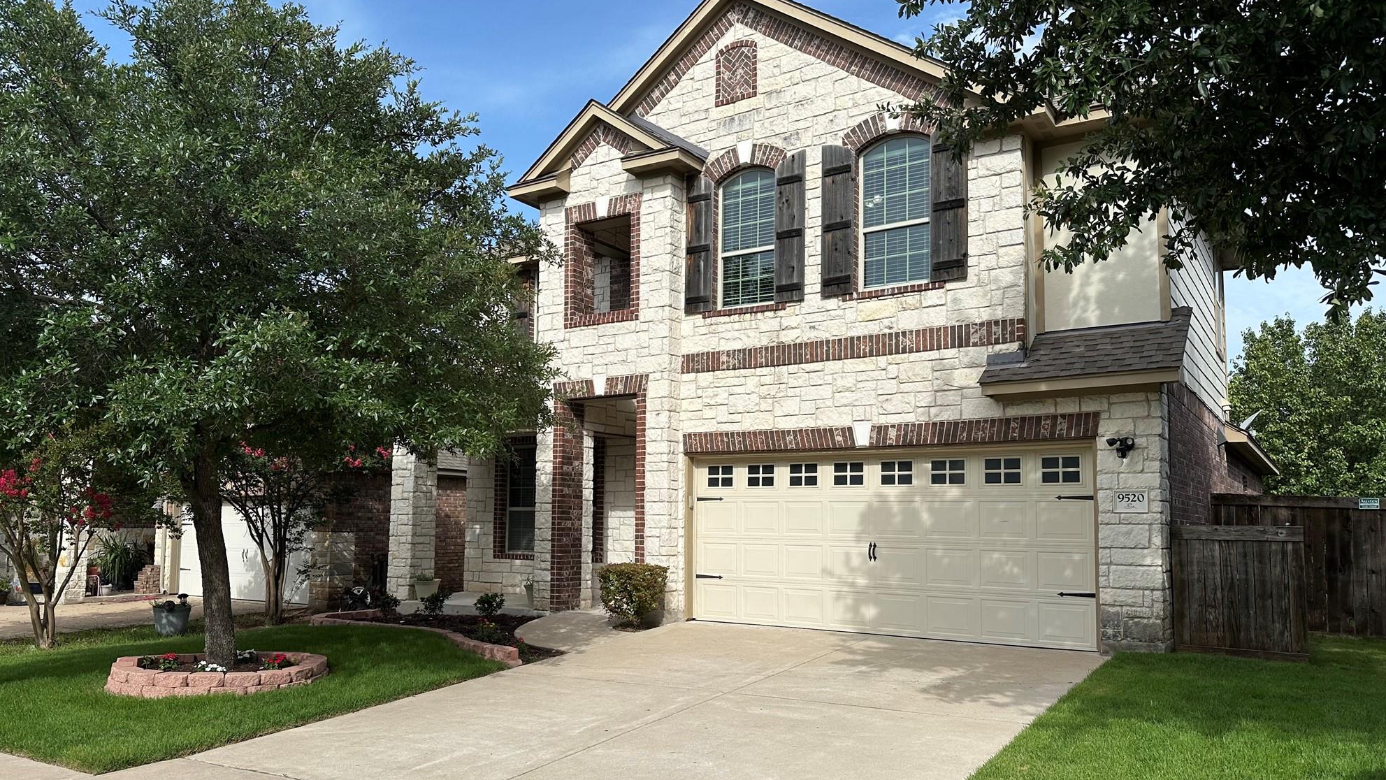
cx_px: 672
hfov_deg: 69.8
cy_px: 453
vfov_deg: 42.8
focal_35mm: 27
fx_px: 992
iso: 80
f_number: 1.78
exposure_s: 1/4348
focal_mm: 6.86
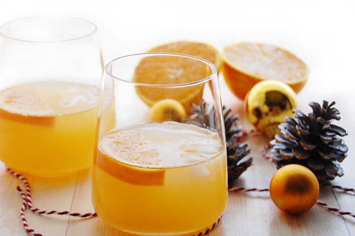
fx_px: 962
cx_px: 168
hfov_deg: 20.9
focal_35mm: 98
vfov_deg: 14.0
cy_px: 133
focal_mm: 55
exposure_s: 1/60
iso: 560
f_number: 5.6
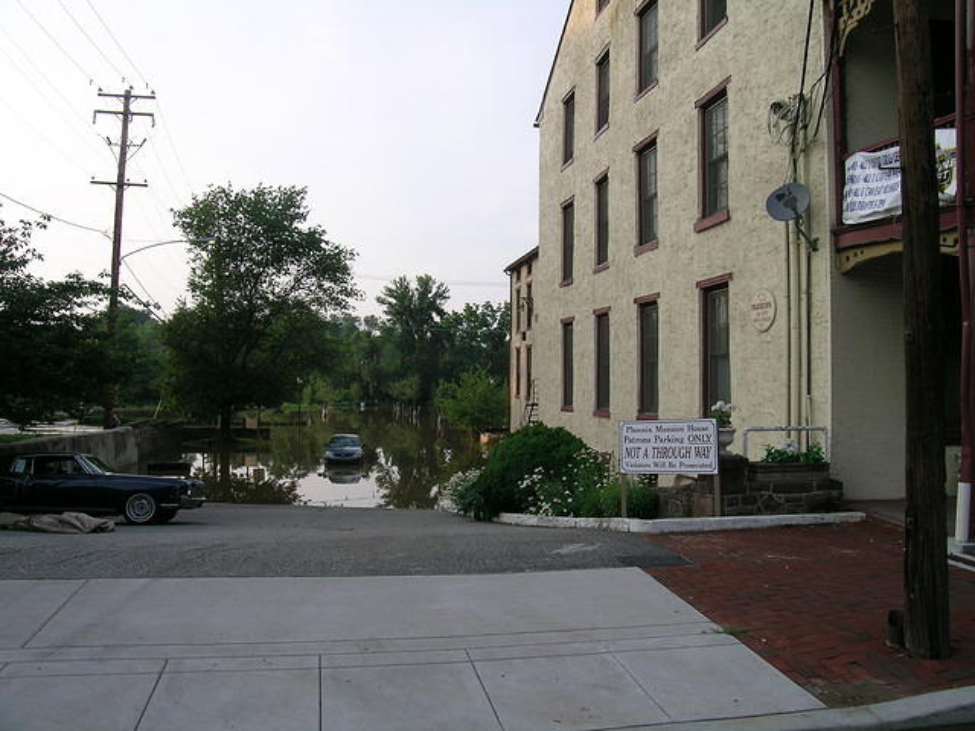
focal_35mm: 28
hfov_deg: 63.4
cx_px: 488
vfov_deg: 49.7
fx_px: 789
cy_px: 366
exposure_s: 1/154
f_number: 5.6
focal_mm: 5.8
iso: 50
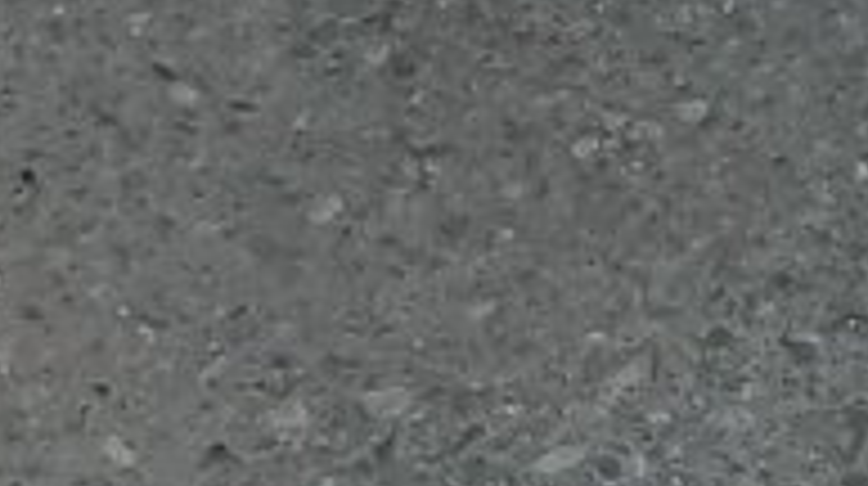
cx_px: 677
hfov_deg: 9.3
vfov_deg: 4.5
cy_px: -1861
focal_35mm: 231
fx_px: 5310
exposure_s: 1/200
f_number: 3.5
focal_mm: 4.9
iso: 80
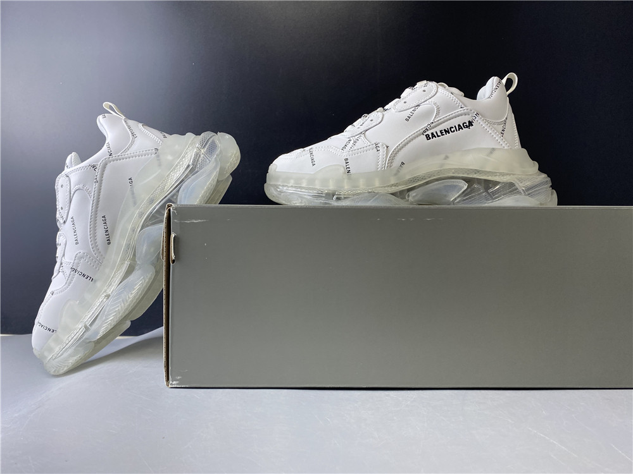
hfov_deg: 67.3
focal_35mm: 26
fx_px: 475
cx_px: 316
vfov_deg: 53.1
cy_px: 237
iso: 100
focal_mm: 4.25
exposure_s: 1/100
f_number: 1.8
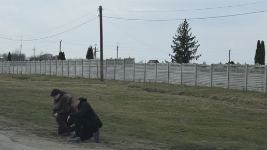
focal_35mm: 126
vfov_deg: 9.6
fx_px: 890
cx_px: 138
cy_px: 109
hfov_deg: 17.1
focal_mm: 55
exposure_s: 1/250
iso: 200
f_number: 8
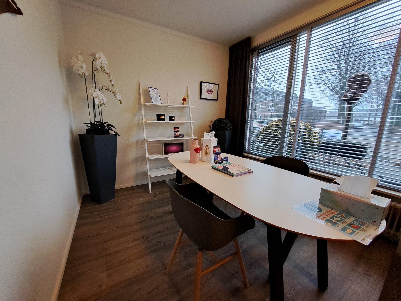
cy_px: 150
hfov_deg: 106.2
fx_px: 151
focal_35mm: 13
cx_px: 200
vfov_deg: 89.9
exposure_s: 1/50
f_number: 2.2
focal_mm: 1.74
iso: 160
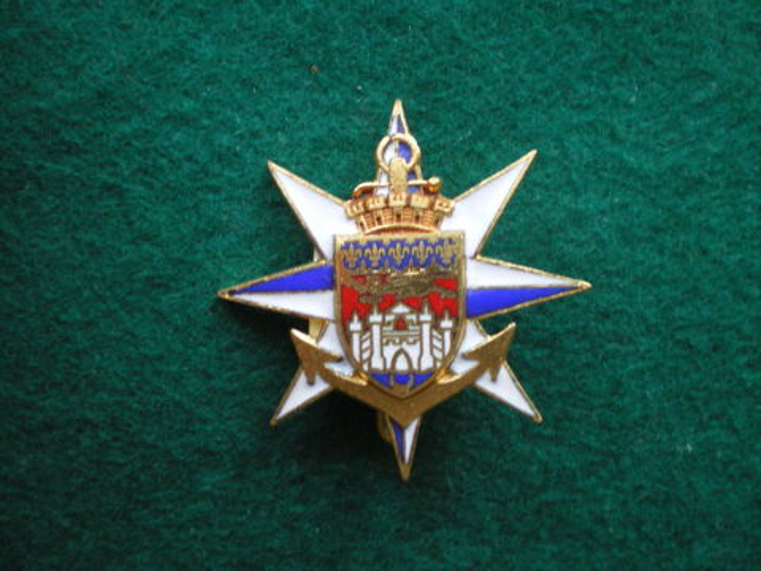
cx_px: 380
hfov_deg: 49.0
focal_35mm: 38
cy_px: 286
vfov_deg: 37.7
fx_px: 835
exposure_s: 1/25
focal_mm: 6.3
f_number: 3.1
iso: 400
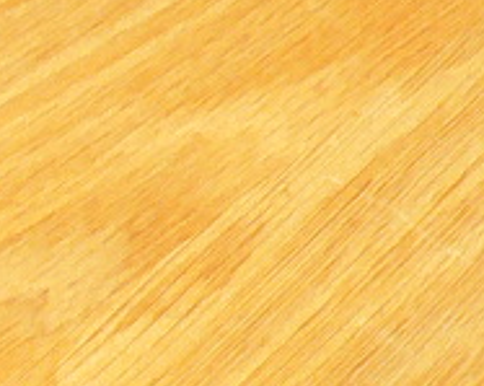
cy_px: -609
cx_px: -510
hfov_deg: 7.7
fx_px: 3447
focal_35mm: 241
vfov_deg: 6.1
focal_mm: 6
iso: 200
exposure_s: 1
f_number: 4
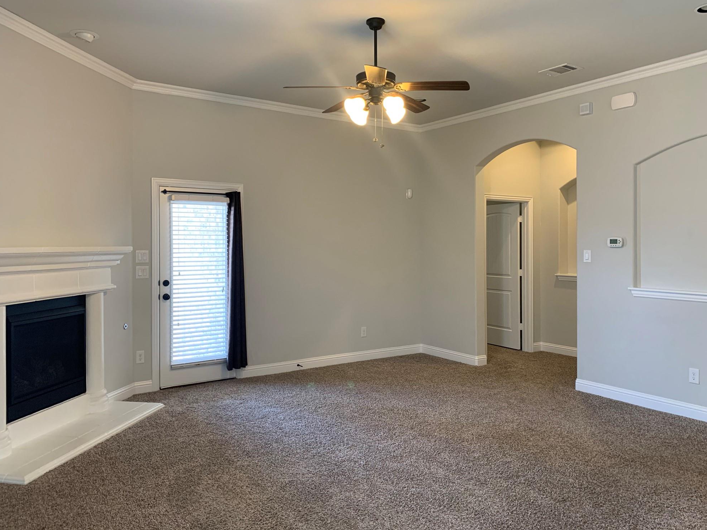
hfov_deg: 65.3
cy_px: 255
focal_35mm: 27
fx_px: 551
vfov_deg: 51.3
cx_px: 352
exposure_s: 1/60
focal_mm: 4.25
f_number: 1.8
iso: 125
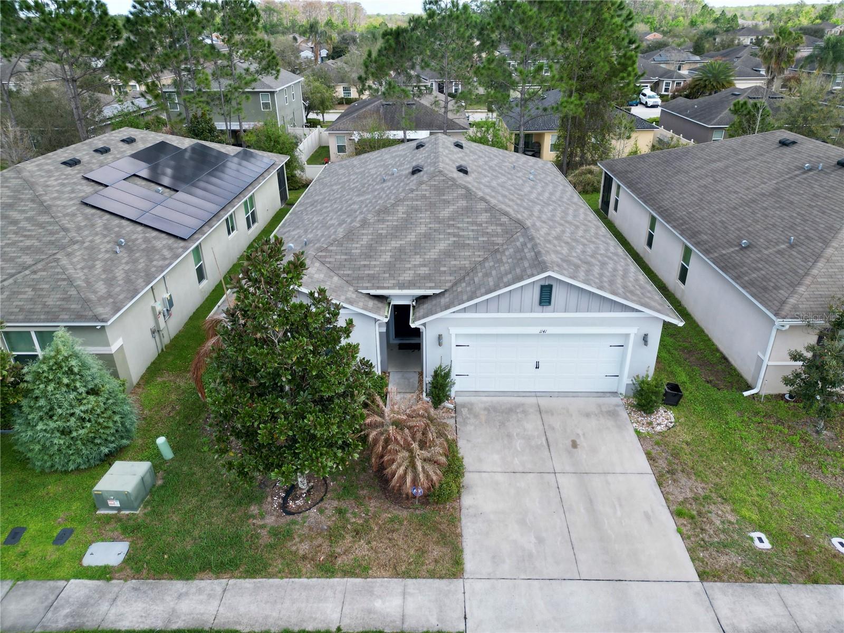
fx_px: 585
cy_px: 316
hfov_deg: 71.6
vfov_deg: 56.8
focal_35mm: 24
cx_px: 422
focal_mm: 6.72
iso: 140
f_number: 1.7
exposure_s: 1/1250
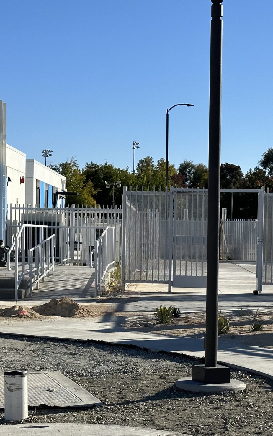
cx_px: 125
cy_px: 272
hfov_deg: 14.8
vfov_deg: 23.5
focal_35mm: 88
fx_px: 1048
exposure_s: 1/5556
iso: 64
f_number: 1.78
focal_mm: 6.86
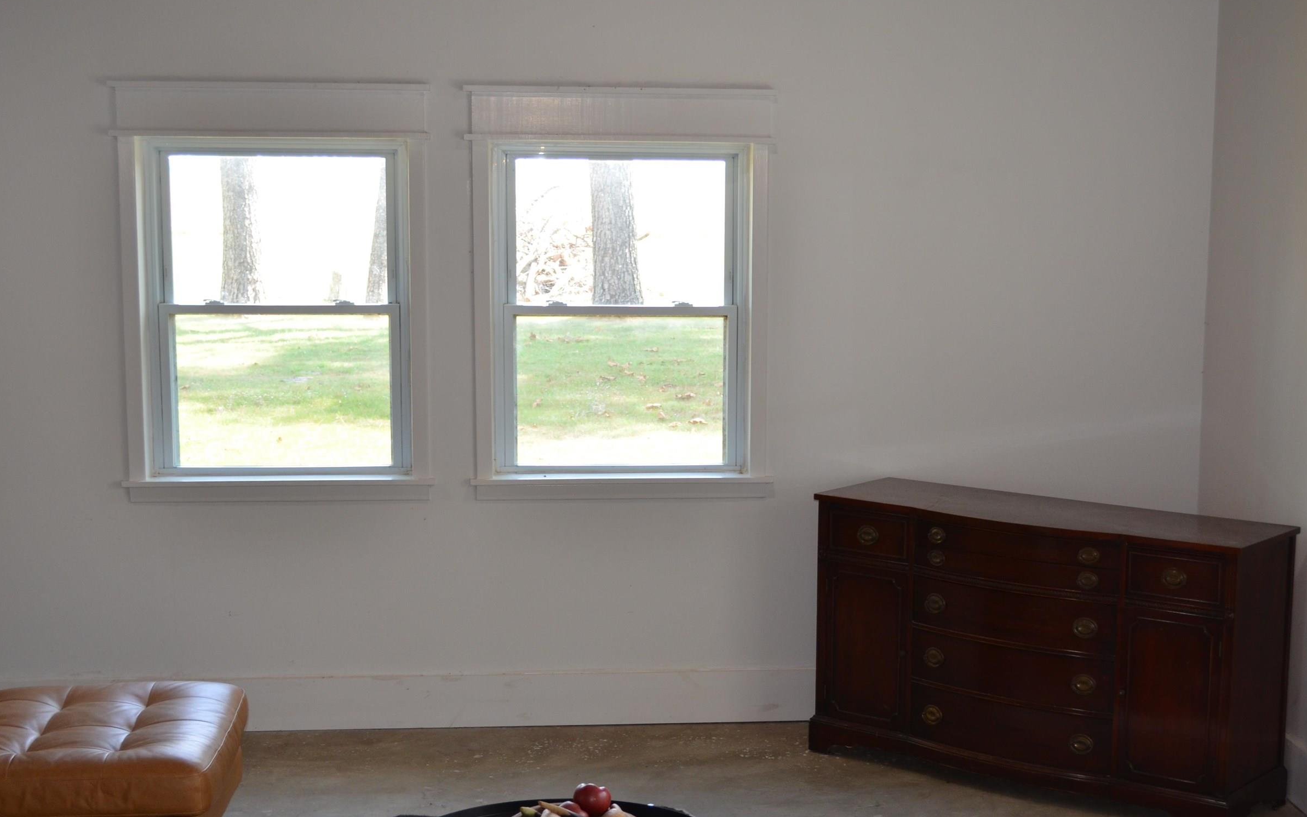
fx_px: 1959
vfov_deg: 23.5
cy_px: 471
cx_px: 787
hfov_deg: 36.8
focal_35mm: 55
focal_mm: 28
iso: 400
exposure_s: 1/80
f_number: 4.5
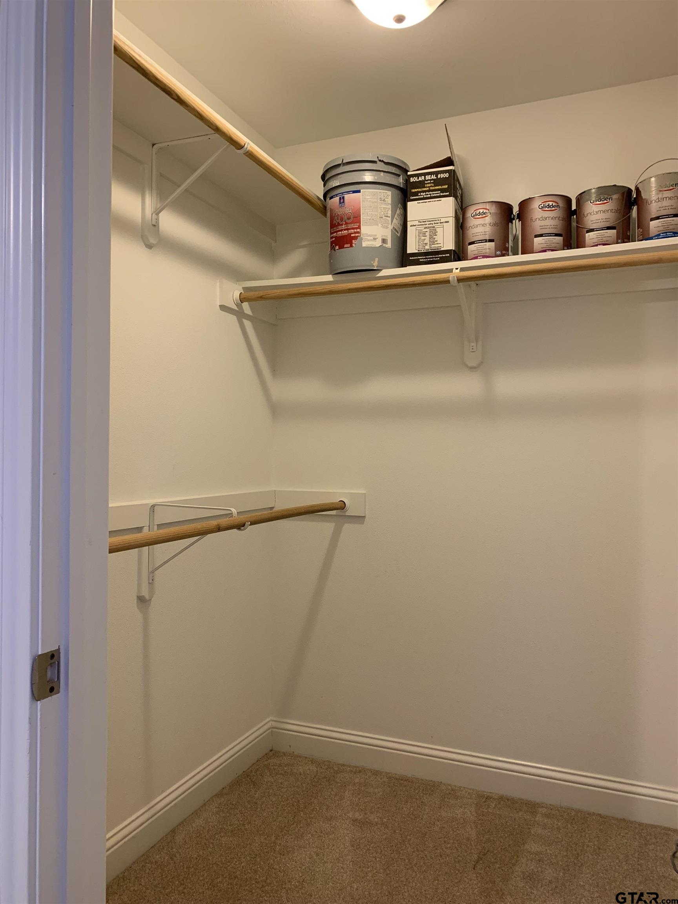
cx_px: 339
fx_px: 679
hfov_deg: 53.1
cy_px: 452
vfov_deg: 67.3
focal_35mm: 26
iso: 200
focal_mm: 4.25
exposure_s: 1/60
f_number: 1.8
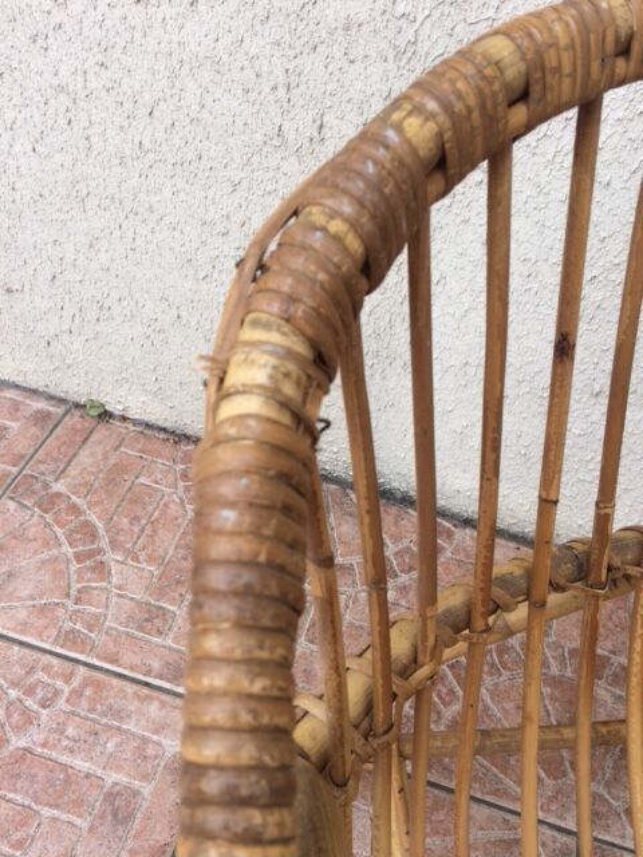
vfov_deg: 61.7
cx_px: 322
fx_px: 718
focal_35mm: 29
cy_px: 428
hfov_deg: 48.2
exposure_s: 1/351
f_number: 2.2
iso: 32
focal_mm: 4.15
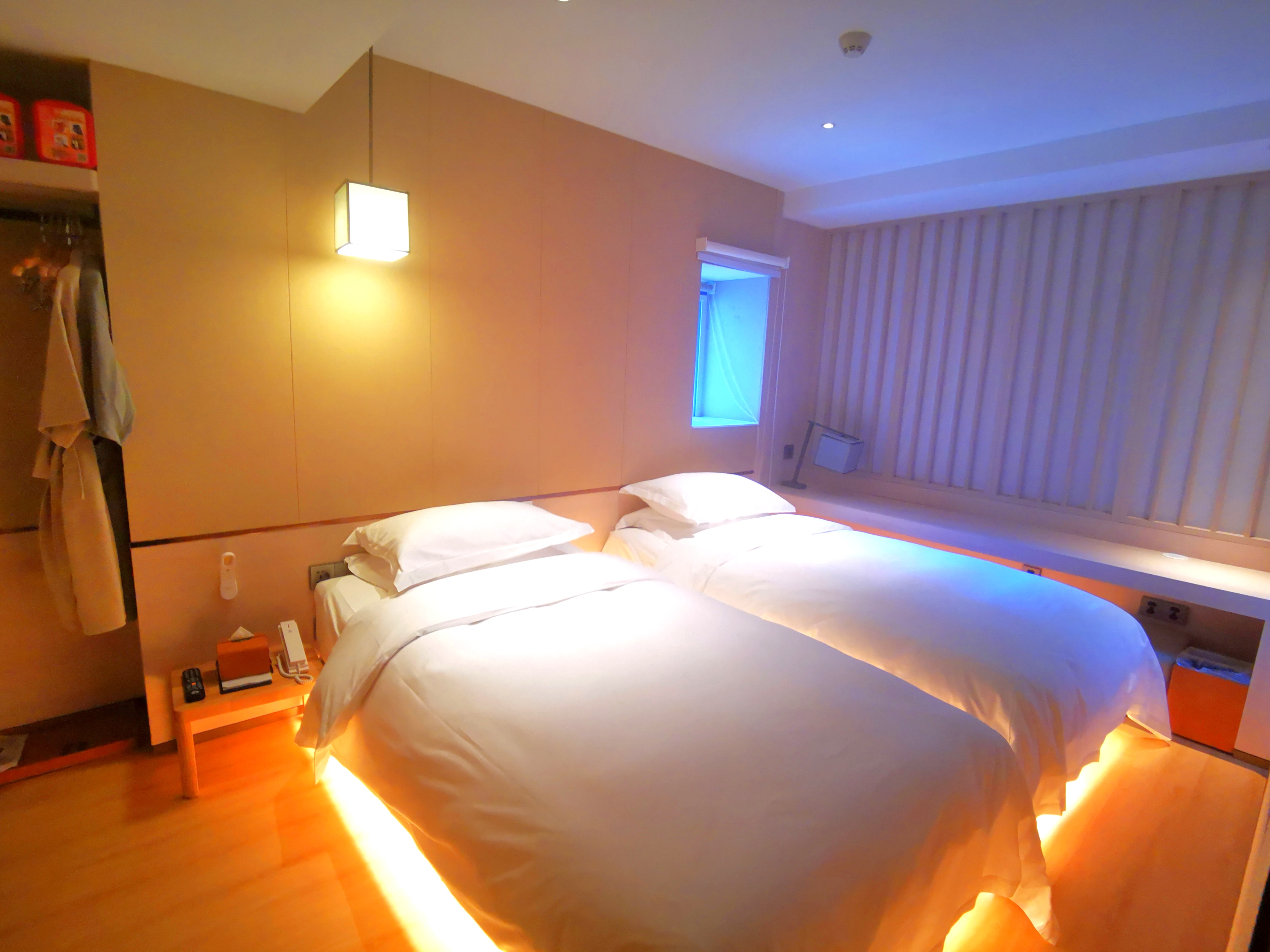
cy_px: 476
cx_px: 635
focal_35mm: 17
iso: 400
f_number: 2.2
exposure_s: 1/25
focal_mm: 2.26
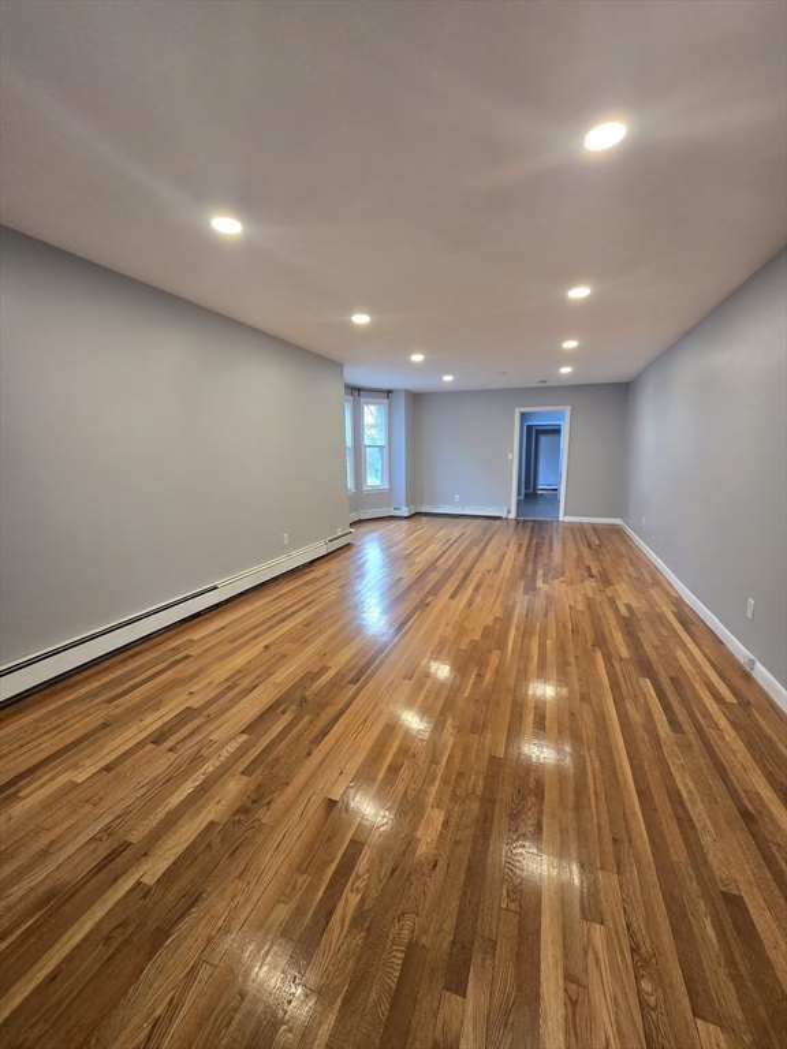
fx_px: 394
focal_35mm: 13
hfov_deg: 89.9
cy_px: 524
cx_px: 394
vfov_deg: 106.2
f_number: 2.2
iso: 160
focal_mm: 2.2
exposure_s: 1/60
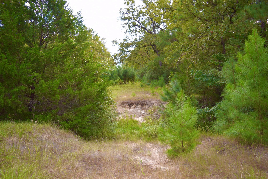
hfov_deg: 67.4
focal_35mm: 27
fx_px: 201
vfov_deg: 48.0
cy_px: 90
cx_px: 134
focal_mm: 18
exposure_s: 1/400
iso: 200
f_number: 3.5
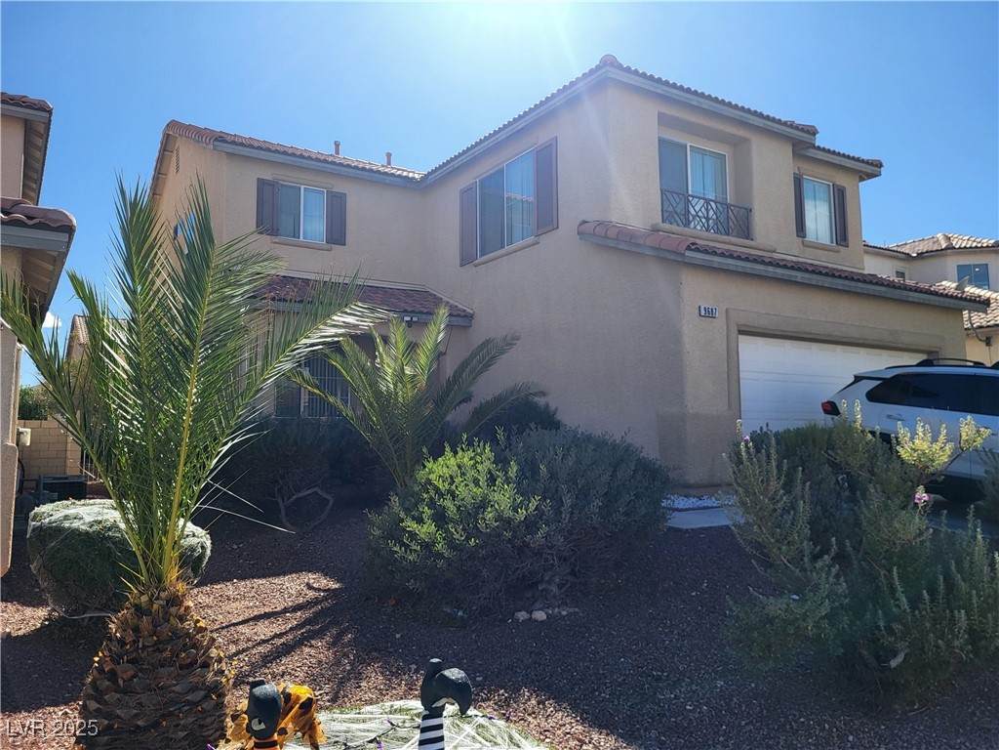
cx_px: 500
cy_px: 375
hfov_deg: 67.3
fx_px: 750
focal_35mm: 26
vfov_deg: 53.1
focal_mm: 5.4
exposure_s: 1/1973
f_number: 1.8
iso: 40
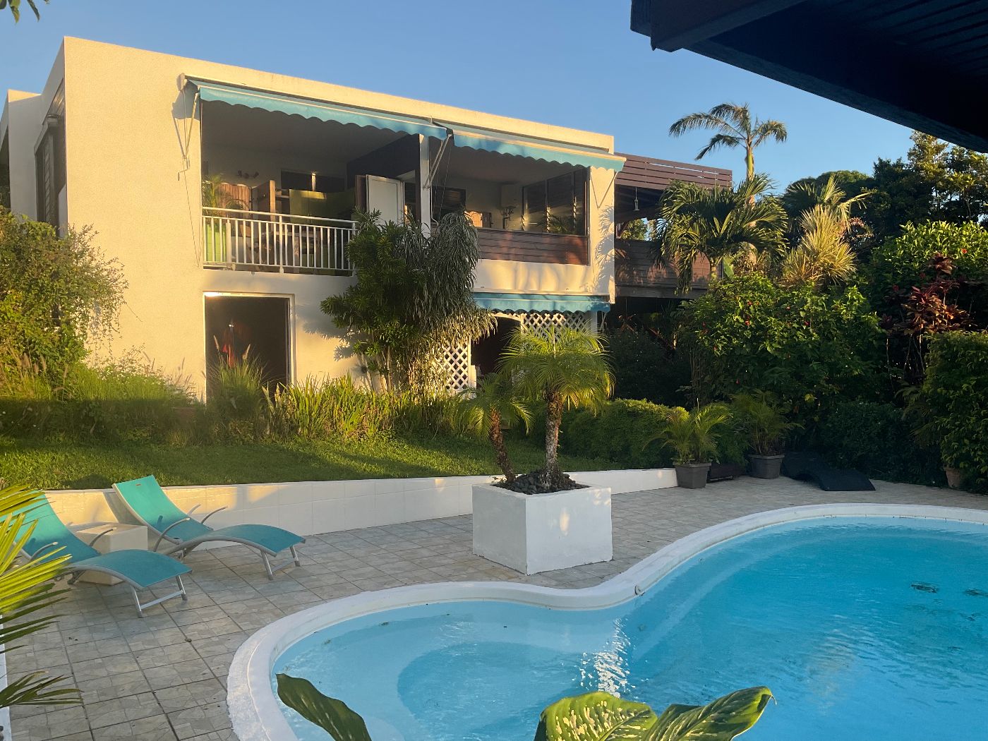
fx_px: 828
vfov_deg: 48.2
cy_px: 370
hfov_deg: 61.7
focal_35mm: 29
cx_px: 494
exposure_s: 1/486
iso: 16
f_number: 1.8
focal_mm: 3
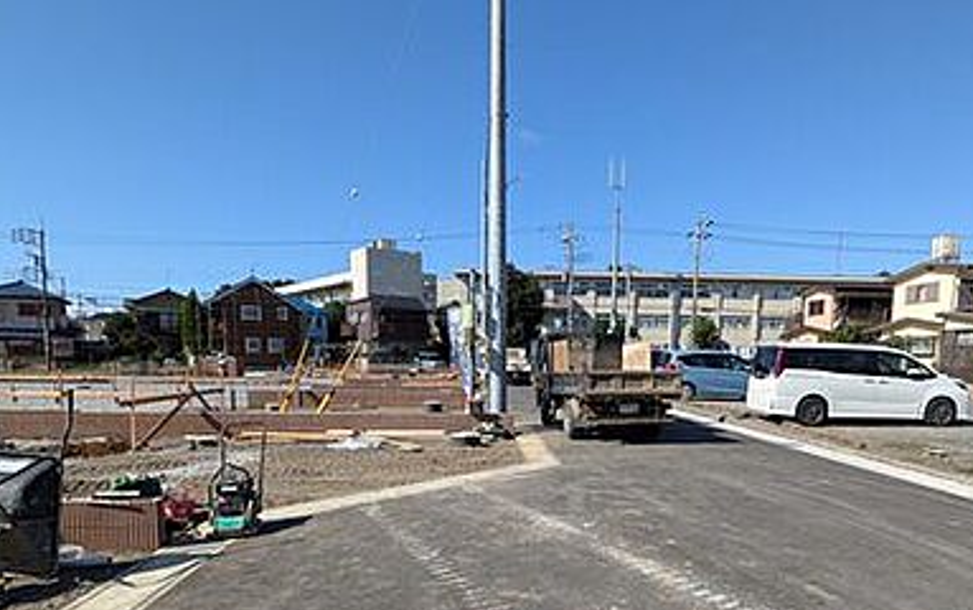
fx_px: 637
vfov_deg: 49.9
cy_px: 426
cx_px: 539
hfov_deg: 74.5
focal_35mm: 24
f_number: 2.2
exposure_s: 1/1783
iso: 51
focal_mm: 1.83
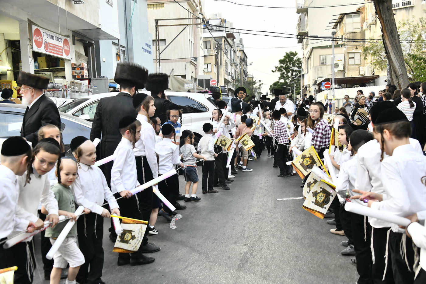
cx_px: 213
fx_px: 473
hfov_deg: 48.5
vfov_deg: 33.4
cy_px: 142
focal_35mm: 40
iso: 1600
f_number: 5.6
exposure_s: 1/250
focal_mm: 40
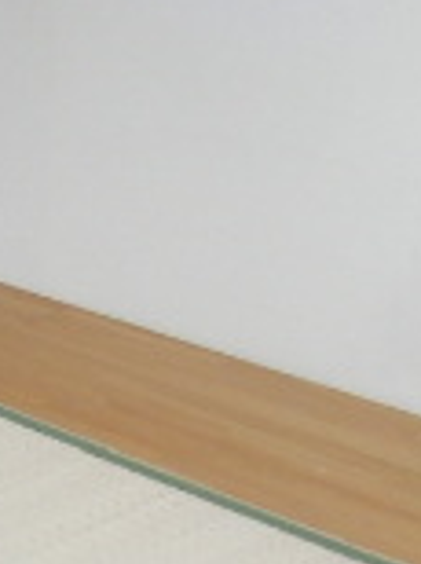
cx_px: -670
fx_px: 1626
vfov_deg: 19.2
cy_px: 11
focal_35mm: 100
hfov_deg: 11.5
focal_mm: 4.2
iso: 250
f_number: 3
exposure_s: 1/30
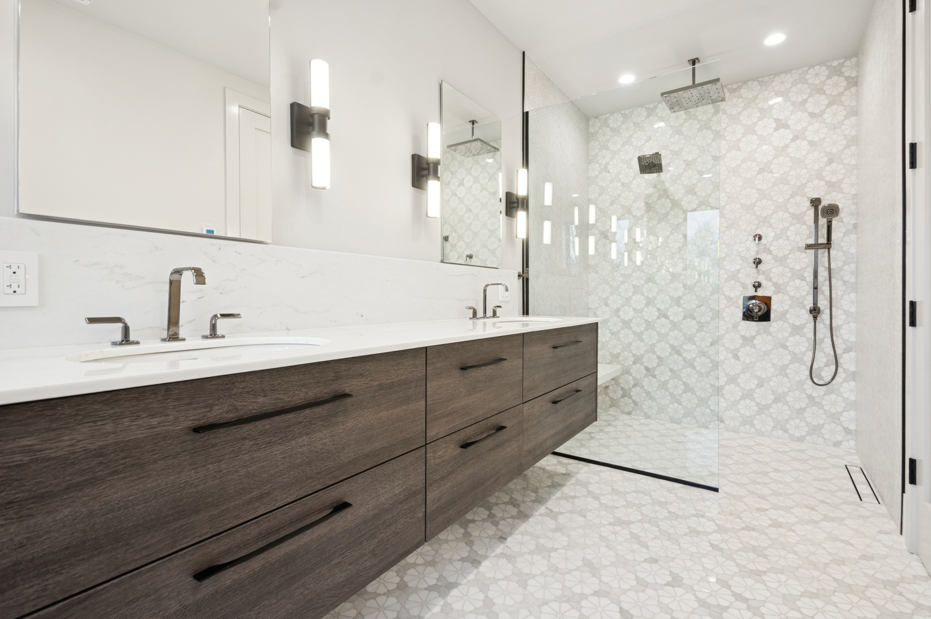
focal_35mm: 15
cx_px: 466
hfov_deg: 100.4
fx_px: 388
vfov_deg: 77.2
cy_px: 310
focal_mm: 10
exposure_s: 1/4
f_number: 11
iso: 200
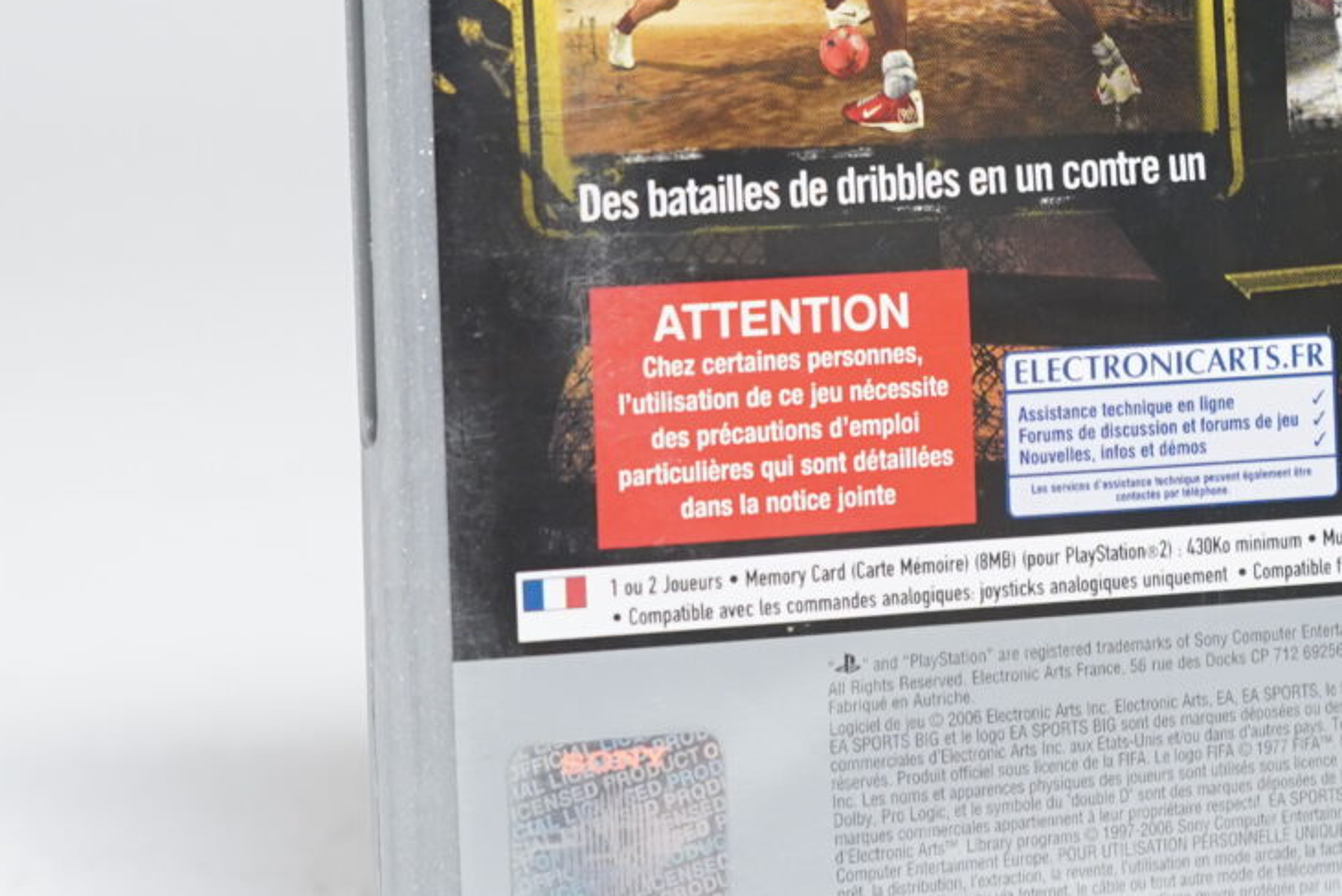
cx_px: 1210
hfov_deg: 16.1
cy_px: -102
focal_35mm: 126
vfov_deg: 10.7
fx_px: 4699
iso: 640
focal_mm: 36
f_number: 5
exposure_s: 1/25
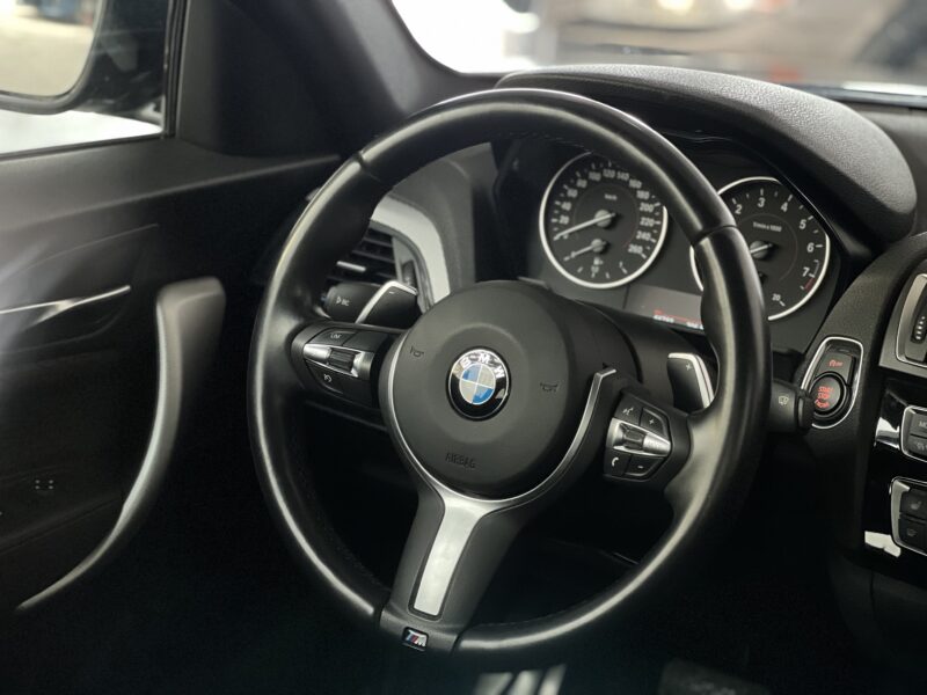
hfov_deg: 25.3
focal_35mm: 77
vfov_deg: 19.1
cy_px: 348
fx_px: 2062
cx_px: 464
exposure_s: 1/25
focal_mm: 9
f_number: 2.8
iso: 400
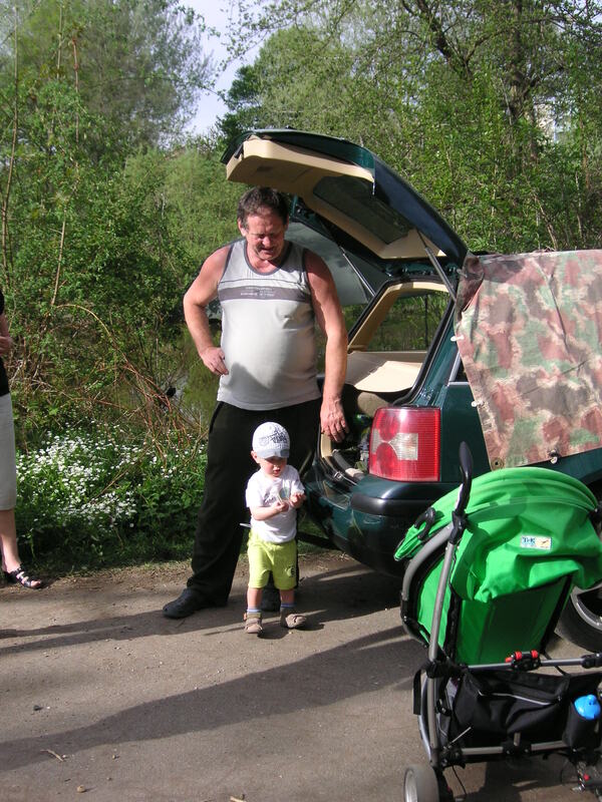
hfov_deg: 30.9
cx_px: 301
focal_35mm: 47
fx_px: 1090
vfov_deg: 40.4
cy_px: 401
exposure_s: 1/750
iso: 50
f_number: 3.3
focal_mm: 7.8
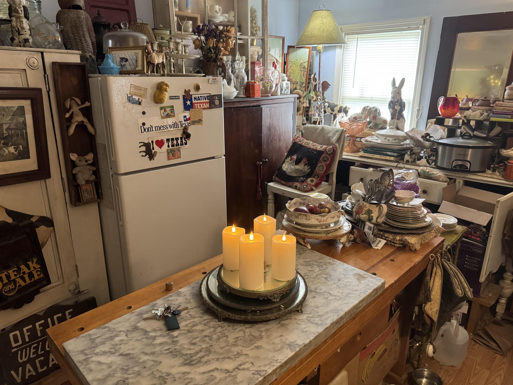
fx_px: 356
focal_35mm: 24
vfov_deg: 56.8
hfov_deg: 71.6
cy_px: 192
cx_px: 256
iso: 640
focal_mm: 6.76
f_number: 1.78
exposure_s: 1/60
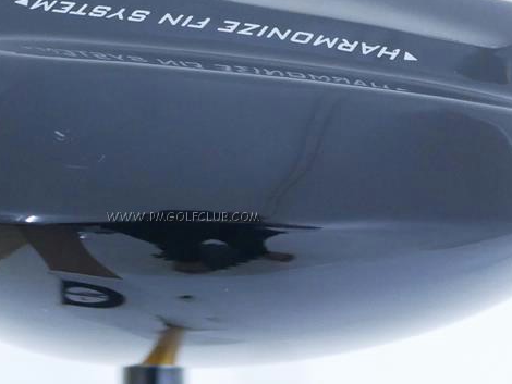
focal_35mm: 136
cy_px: 119
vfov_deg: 10.9
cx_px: 184
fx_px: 2013
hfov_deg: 14.5
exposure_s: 1/50
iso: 1600
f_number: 4.5
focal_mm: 25
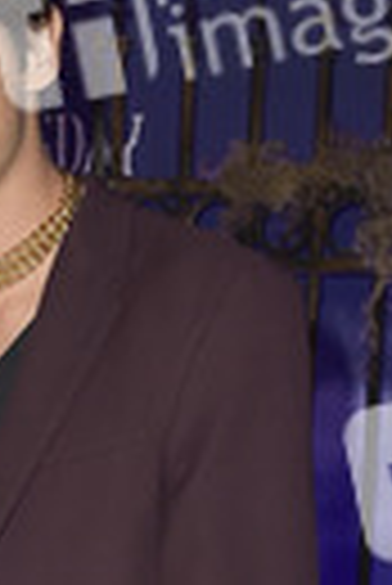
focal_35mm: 111
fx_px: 1808
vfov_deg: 17.6
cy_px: 680
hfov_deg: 11.8
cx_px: -191
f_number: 6.3
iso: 640
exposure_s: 1/250
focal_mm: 36
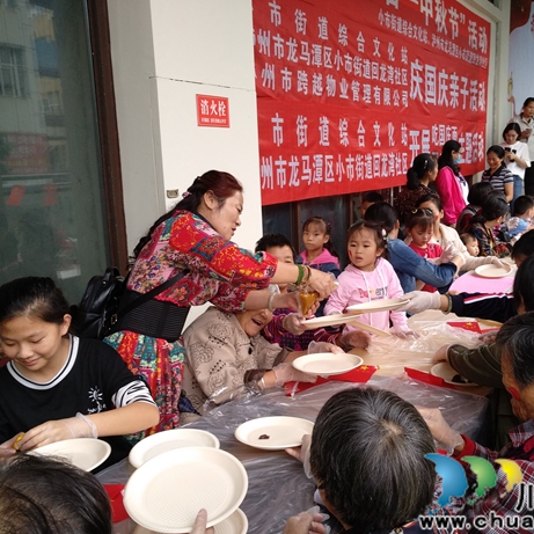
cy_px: 271
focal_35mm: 27
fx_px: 471
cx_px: 302
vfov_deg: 59.1
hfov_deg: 58.9
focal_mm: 3.81
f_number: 2.2
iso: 200
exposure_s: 1/100
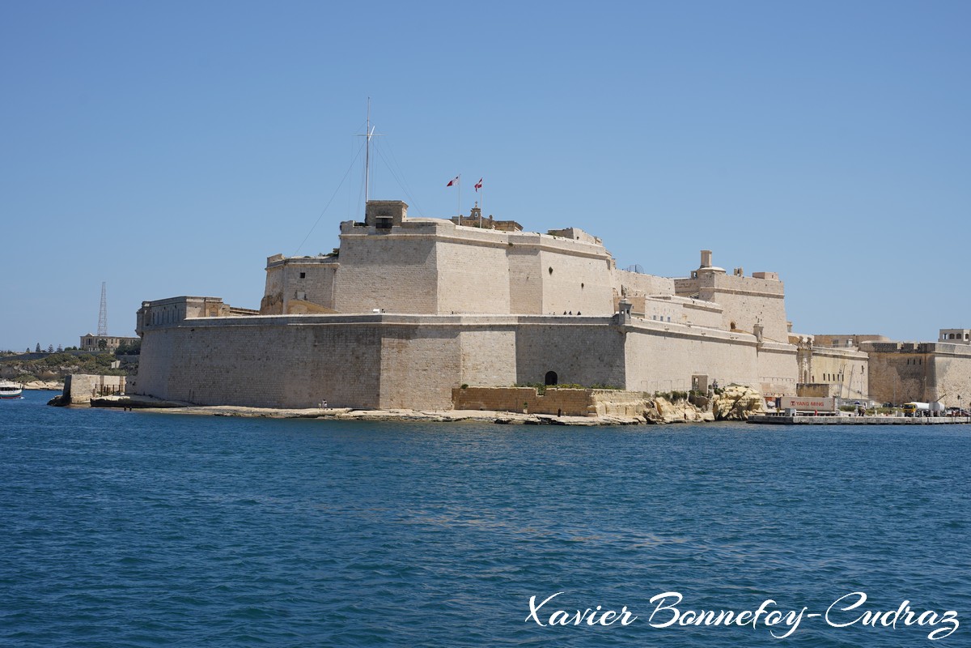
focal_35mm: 59
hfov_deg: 33.9
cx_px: 486
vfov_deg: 23.0
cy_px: 324
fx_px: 1591
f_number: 8
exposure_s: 1/500
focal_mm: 59
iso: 100
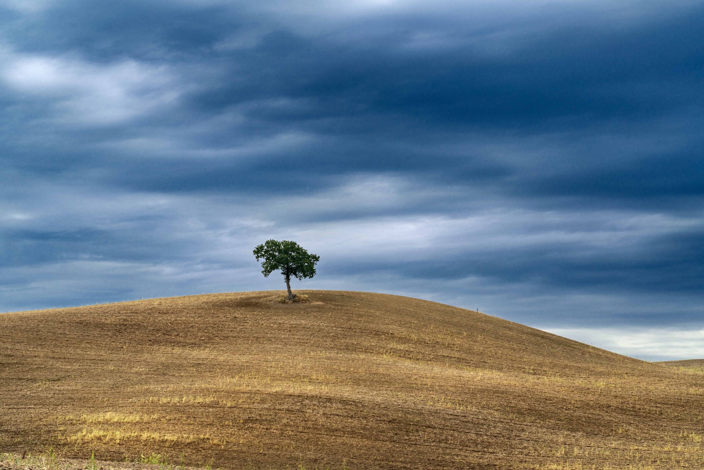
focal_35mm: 105
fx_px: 2054
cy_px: 235
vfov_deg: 13.0
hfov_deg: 19.5
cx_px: 352
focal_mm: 105
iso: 100
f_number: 10
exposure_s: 1/400
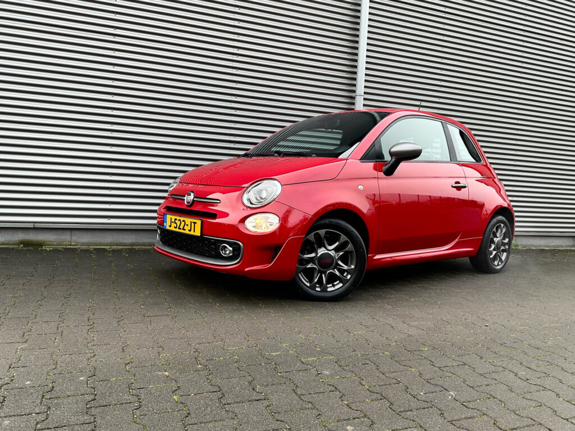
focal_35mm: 29
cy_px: 216
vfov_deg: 48.2
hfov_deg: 61.7
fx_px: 482
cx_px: 288
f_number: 1.8
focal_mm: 3
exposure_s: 1/120
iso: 16
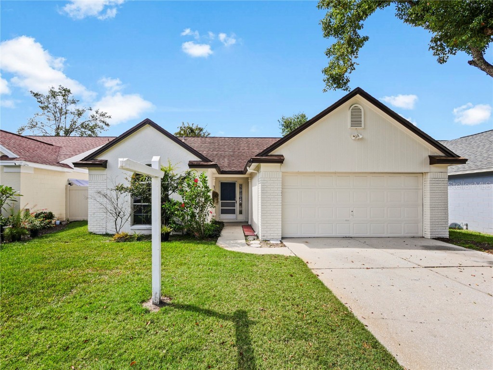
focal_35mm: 16
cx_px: 246
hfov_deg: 94.5
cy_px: 185
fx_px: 228
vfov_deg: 78.1
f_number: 7.1
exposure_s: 1/400
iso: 200
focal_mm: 8
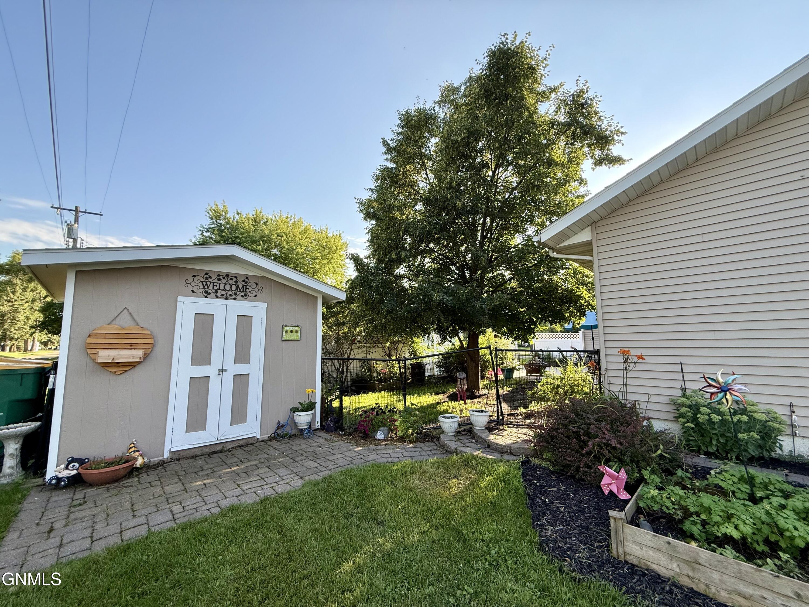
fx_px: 327
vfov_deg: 85.7
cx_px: 404
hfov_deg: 102.1
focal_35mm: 14
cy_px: 304
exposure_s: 1/338
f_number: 2.2
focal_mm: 2.22
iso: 64
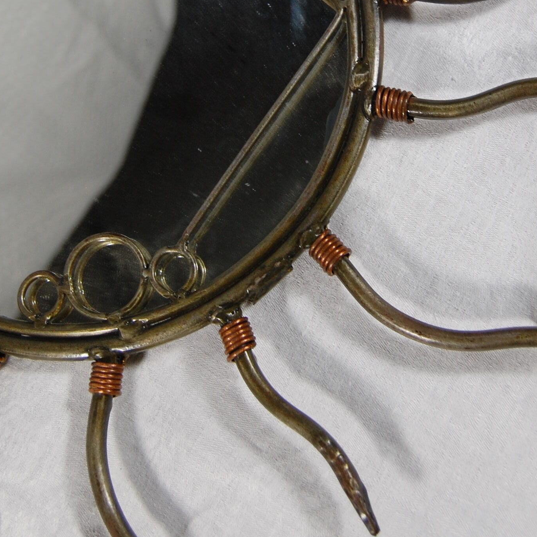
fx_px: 1281
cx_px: 310
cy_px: 70
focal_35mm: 73
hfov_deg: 23.6
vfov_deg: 23.2
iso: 400
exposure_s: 1/80
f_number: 4.5
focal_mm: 26
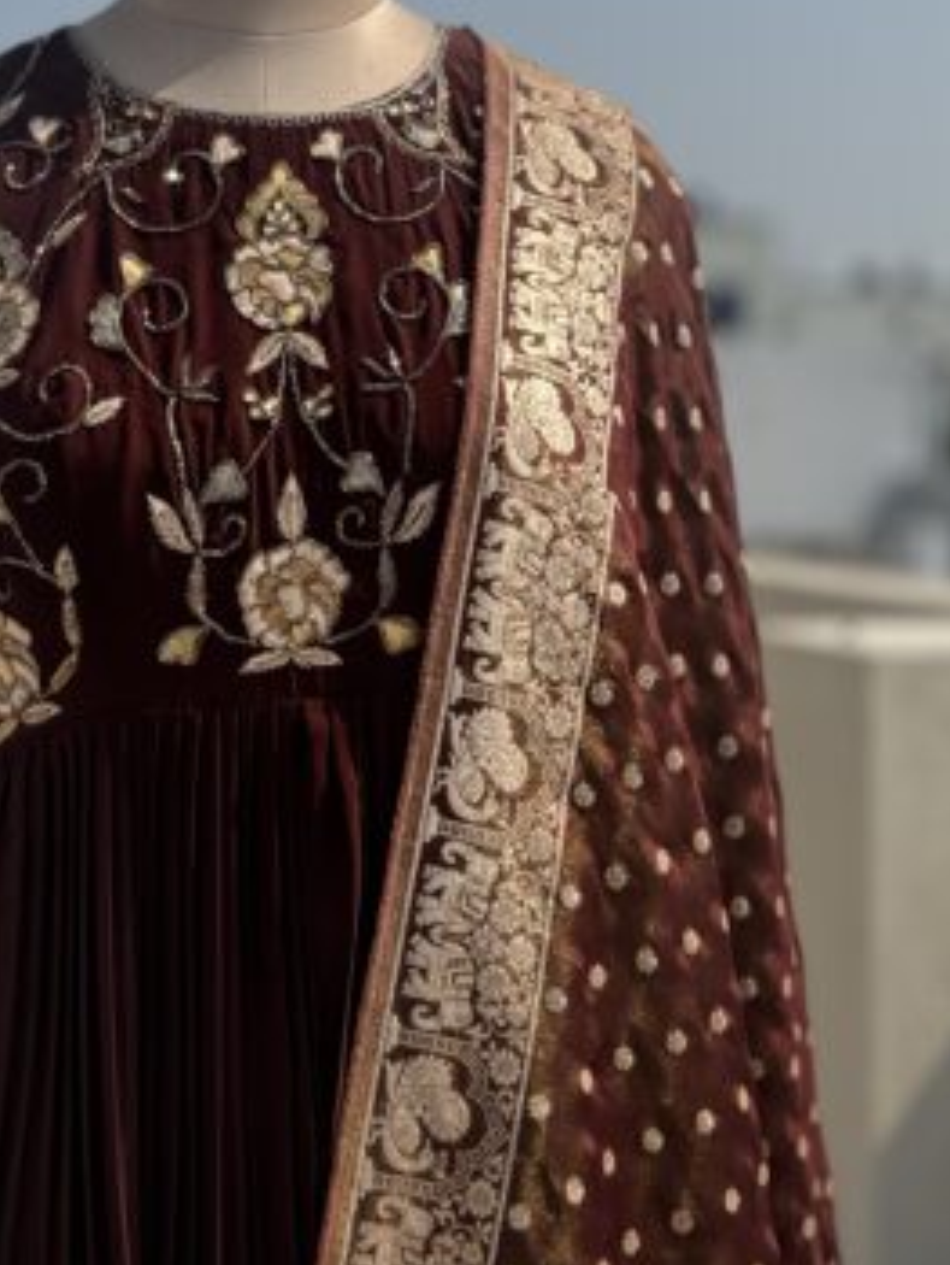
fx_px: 2339
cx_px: 340
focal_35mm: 64
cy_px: 468
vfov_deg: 30.1
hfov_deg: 22.9
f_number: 1.78
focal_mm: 6.76
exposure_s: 1/4049
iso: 64
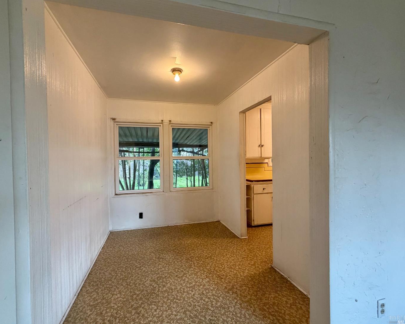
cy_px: 162
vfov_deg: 84.0
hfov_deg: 96.7
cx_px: 191
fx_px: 180
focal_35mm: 15
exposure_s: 1/120
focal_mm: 2.22
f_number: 2.2
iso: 250
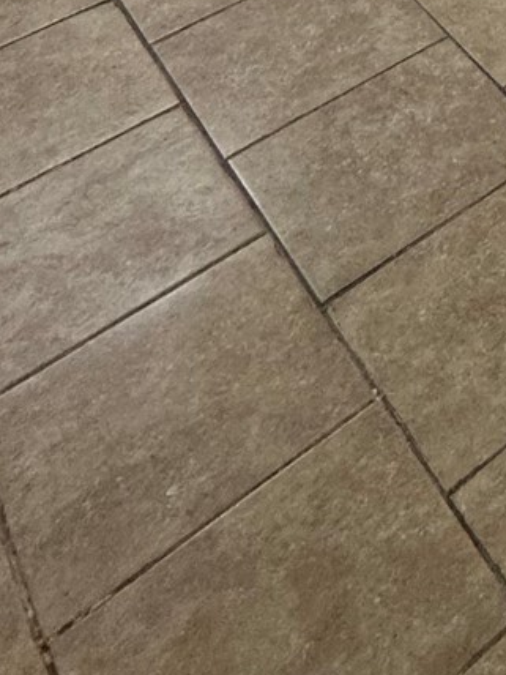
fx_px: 1306
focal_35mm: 67
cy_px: -604
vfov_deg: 19.6
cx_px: 996
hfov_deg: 16.8
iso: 125
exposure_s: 1/120
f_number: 2.2
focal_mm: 2.22
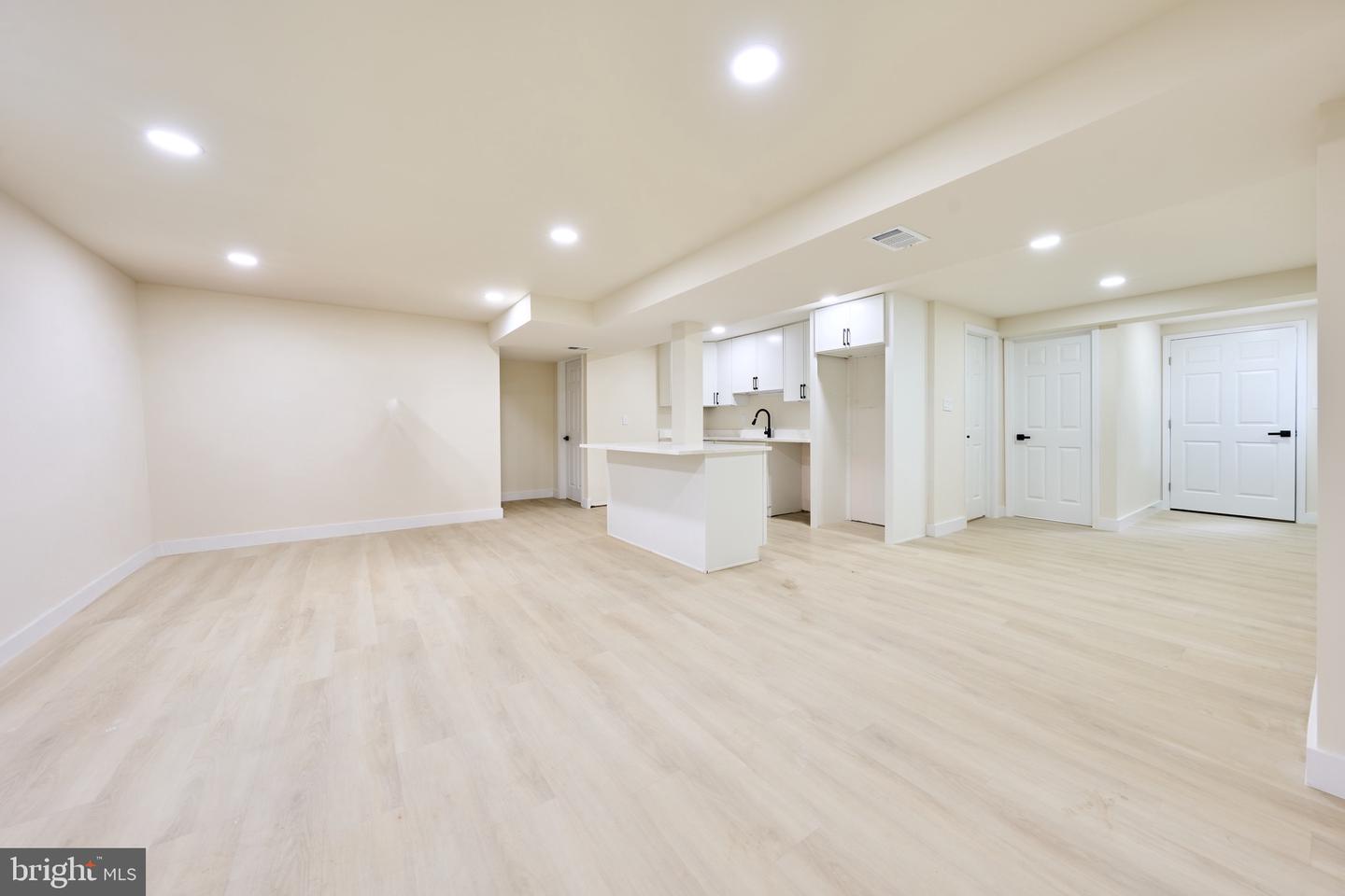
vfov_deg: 90.0
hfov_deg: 112.6
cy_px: 448
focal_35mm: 12
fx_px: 448
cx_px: 672
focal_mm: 12
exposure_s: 1/5
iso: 64
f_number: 8
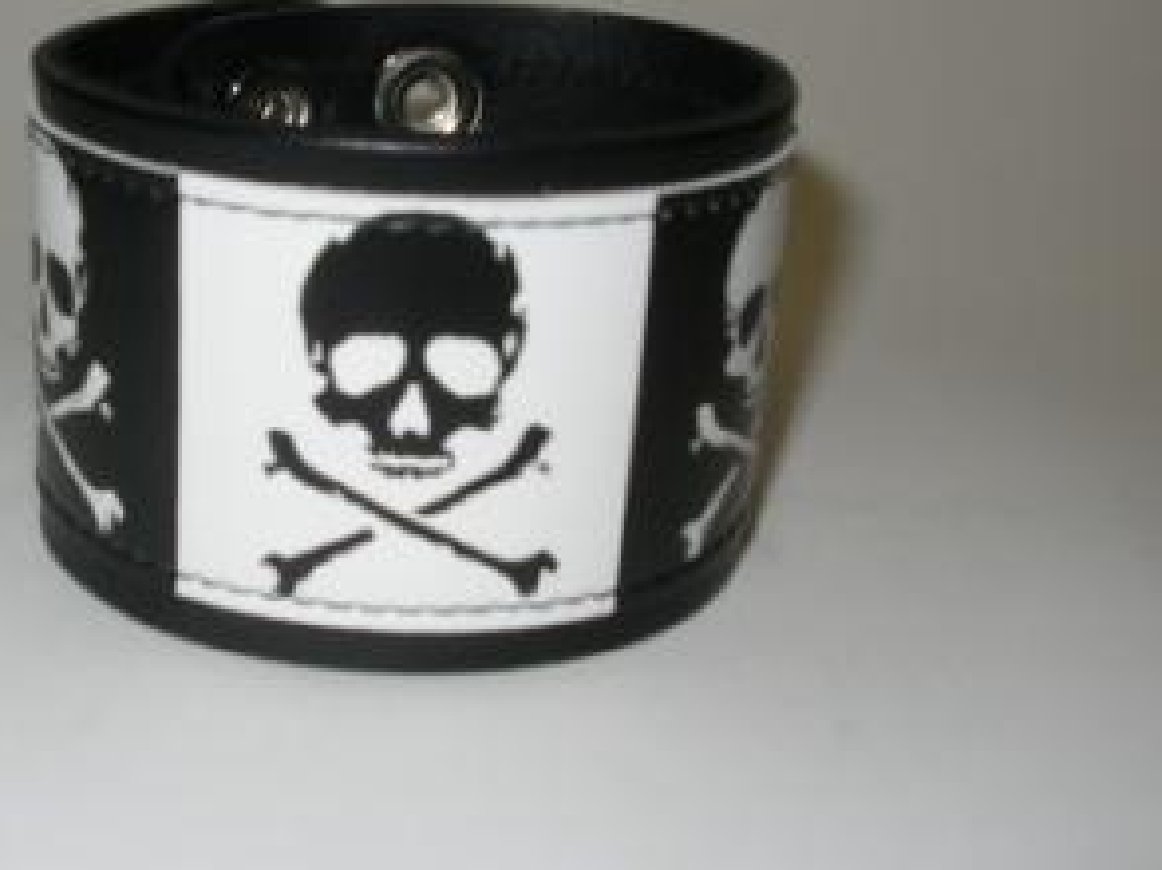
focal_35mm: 58
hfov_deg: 32.9
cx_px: 372
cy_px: 403
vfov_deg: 25.2
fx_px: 1945
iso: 50
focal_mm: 5.8
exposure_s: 1/60
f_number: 4.1
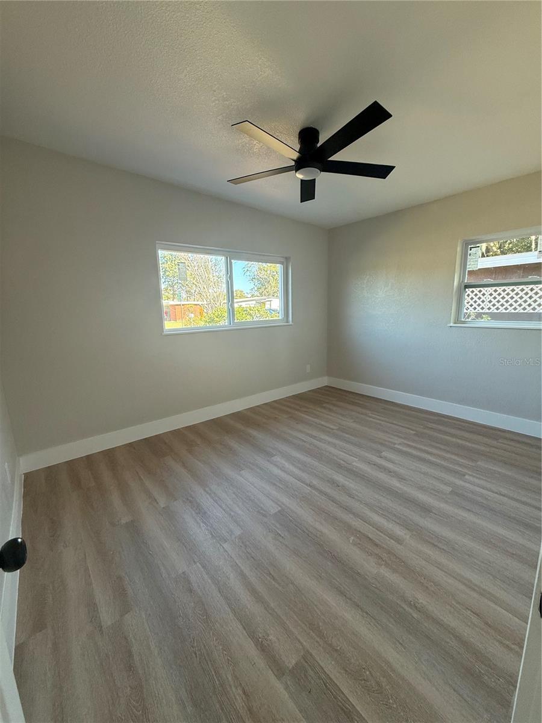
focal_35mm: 14
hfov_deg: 85.7
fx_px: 292
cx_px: 271
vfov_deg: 102.1
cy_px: 362
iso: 125
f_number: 2.2
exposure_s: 1/99
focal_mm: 2.22
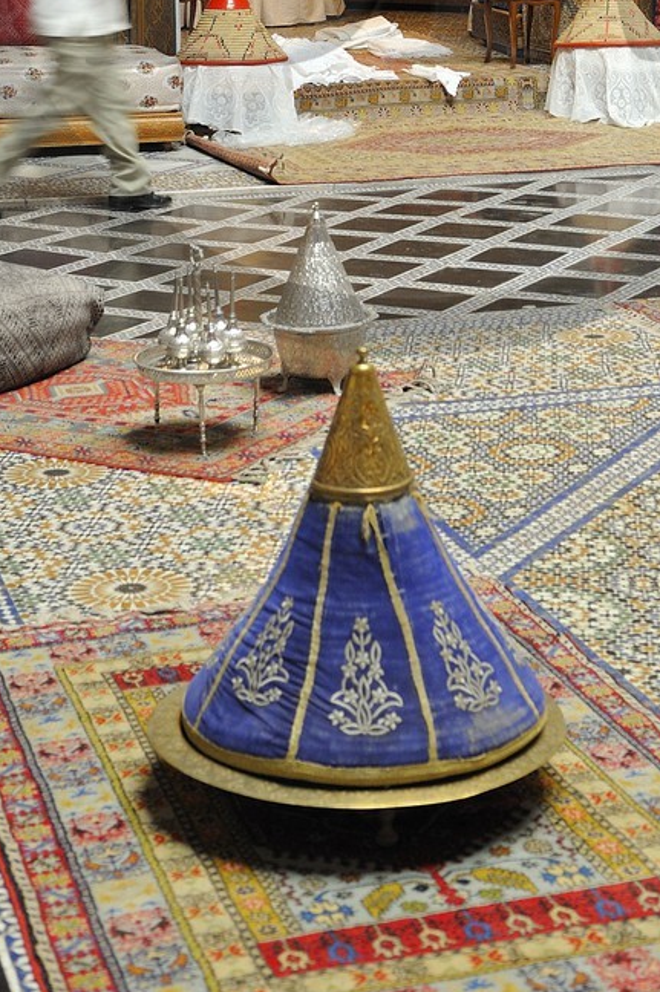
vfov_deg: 23.9
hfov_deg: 17.2
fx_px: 2176
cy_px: -122
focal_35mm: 79
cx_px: 410
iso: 800
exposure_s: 1/20
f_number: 4
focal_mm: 32
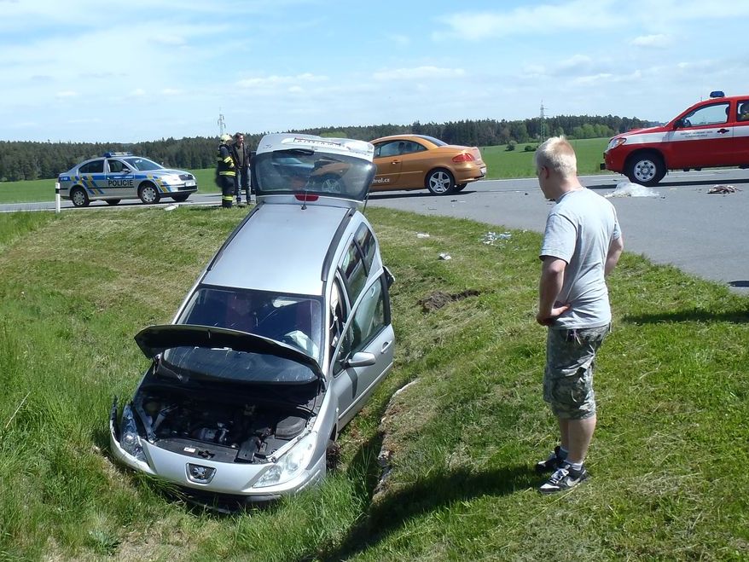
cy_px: 281
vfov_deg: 49.8
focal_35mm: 28
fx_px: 606
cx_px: 374
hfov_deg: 63.4
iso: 80
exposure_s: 1/80
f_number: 11
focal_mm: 5
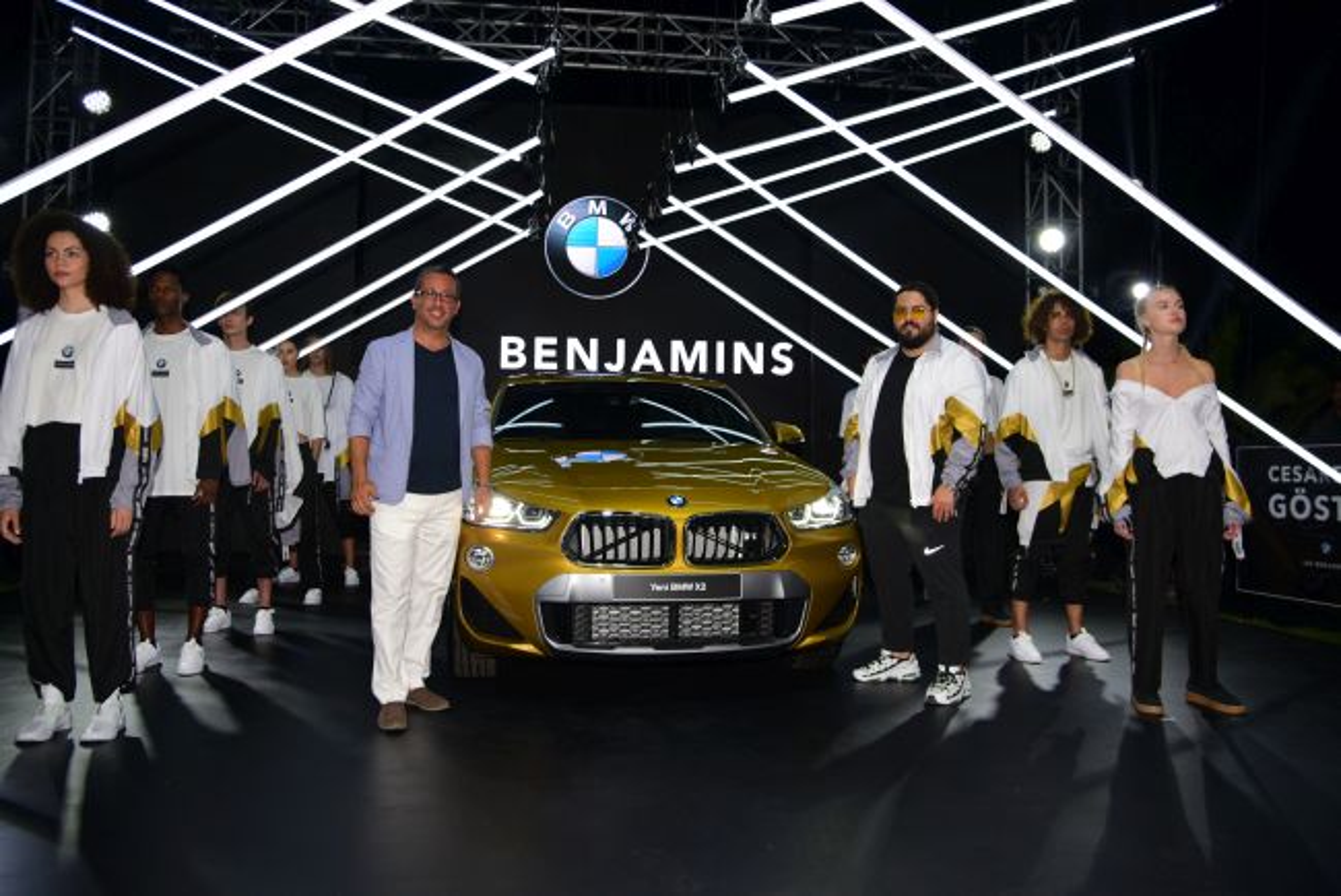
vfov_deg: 53.2
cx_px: 670
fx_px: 894
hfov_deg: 73.7
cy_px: 448
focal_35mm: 24
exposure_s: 1/200
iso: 640
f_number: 4
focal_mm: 24
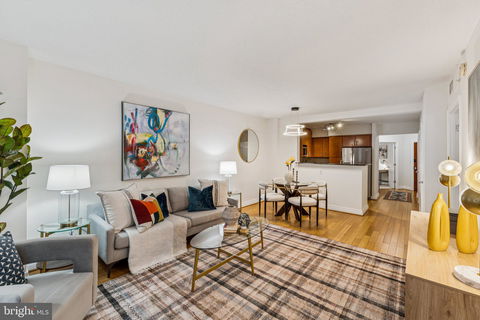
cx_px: 240
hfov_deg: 100.4
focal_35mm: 15
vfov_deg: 77.3
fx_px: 200
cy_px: 160
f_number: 9
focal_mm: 10
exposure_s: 1/6
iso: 250
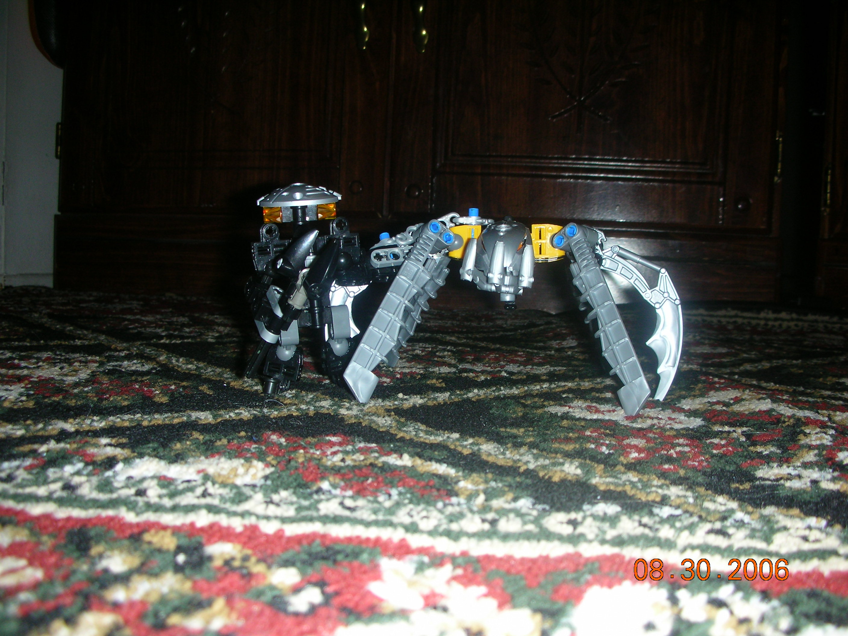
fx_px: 857
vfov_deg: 40.7
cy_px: 318
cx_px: 424
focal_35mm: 35
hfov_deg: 52.6
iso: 50
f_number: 3
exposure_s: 1/60.1
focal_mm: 5.8
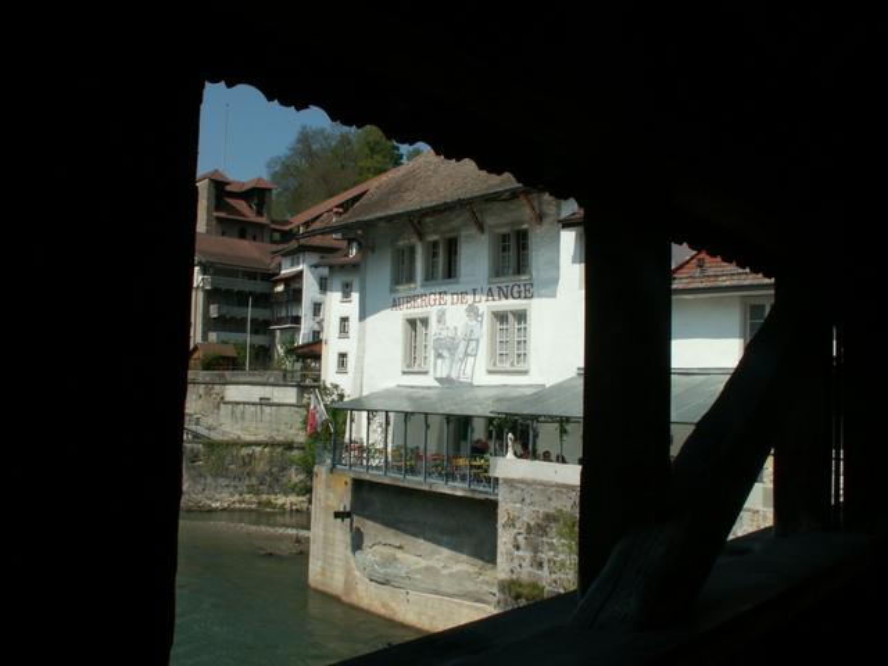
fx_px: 898
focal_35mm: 35
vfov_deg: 40.7
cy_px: 333
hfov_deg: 52.6
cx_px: 444
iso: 50
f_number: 8
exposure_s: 1/250
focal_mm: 5.86
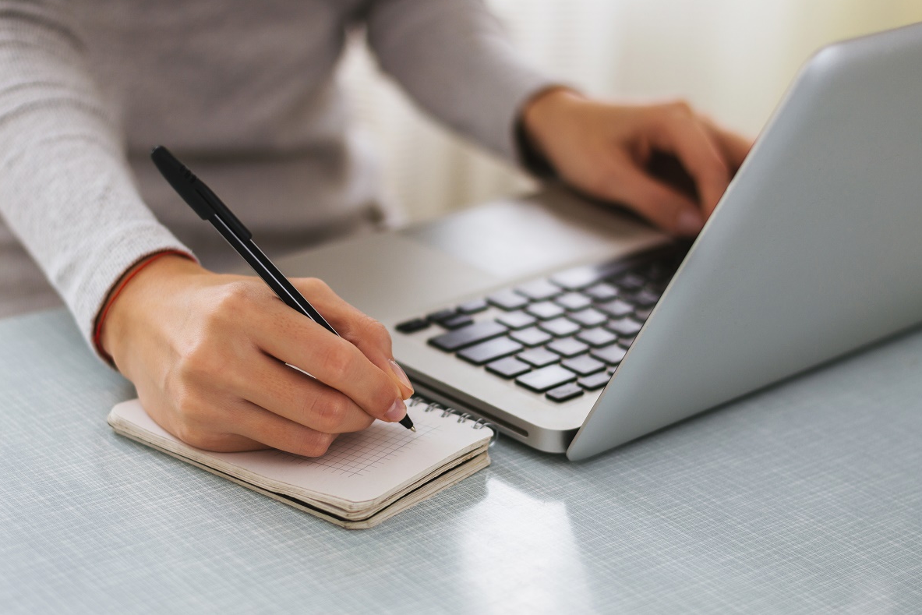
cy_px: 305
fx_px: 1947
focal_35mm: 76
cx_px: 463
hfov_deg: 26.6
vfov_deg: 18.0
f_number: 2.2
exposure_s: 1/200
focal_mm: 50
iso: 100
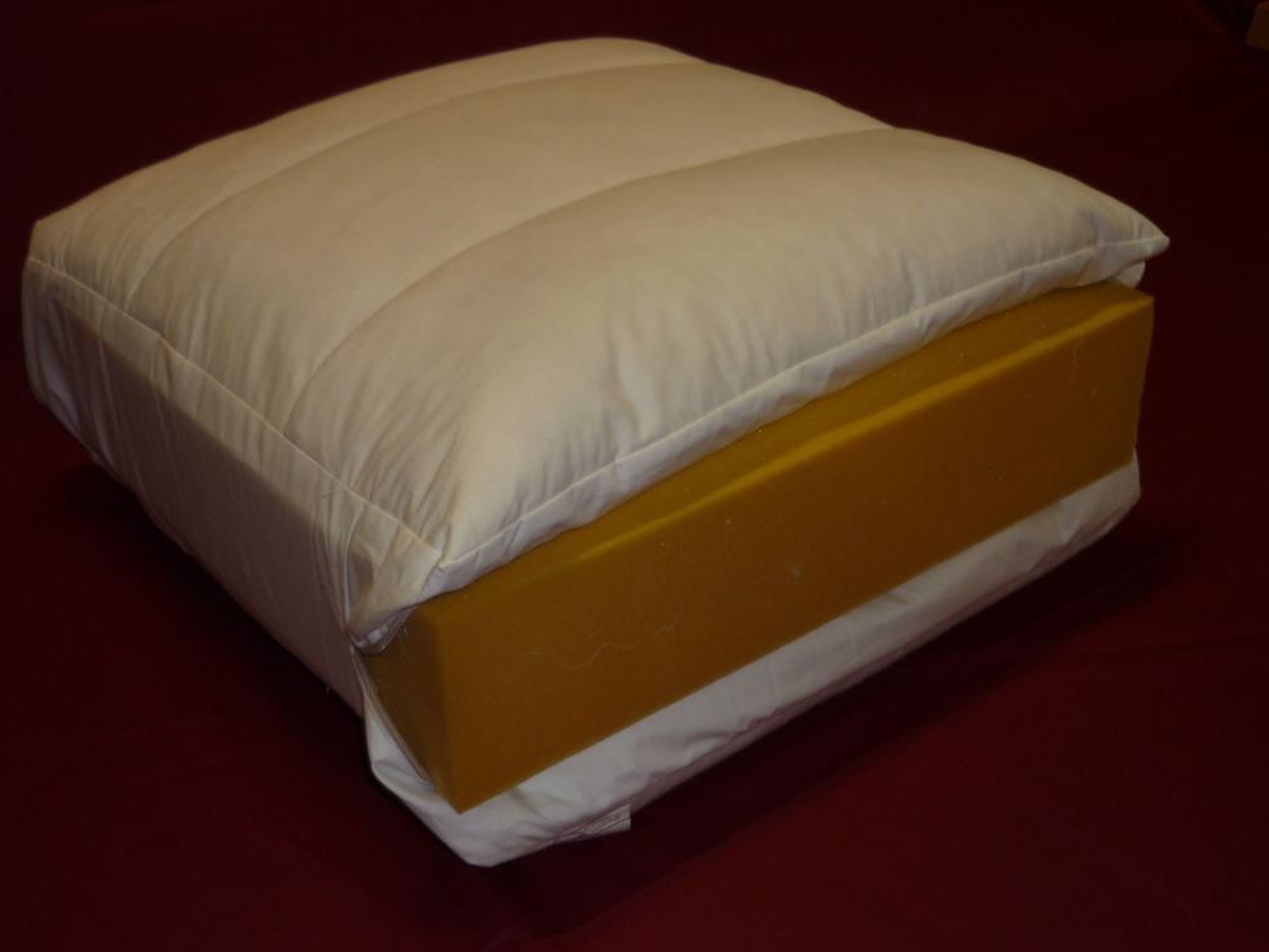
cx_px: 623
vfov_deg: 34.3
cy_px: 482
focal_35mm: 42
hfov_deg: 44.8
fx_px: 1540
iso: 100
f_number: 3
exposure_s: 1/30
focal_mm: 6.8
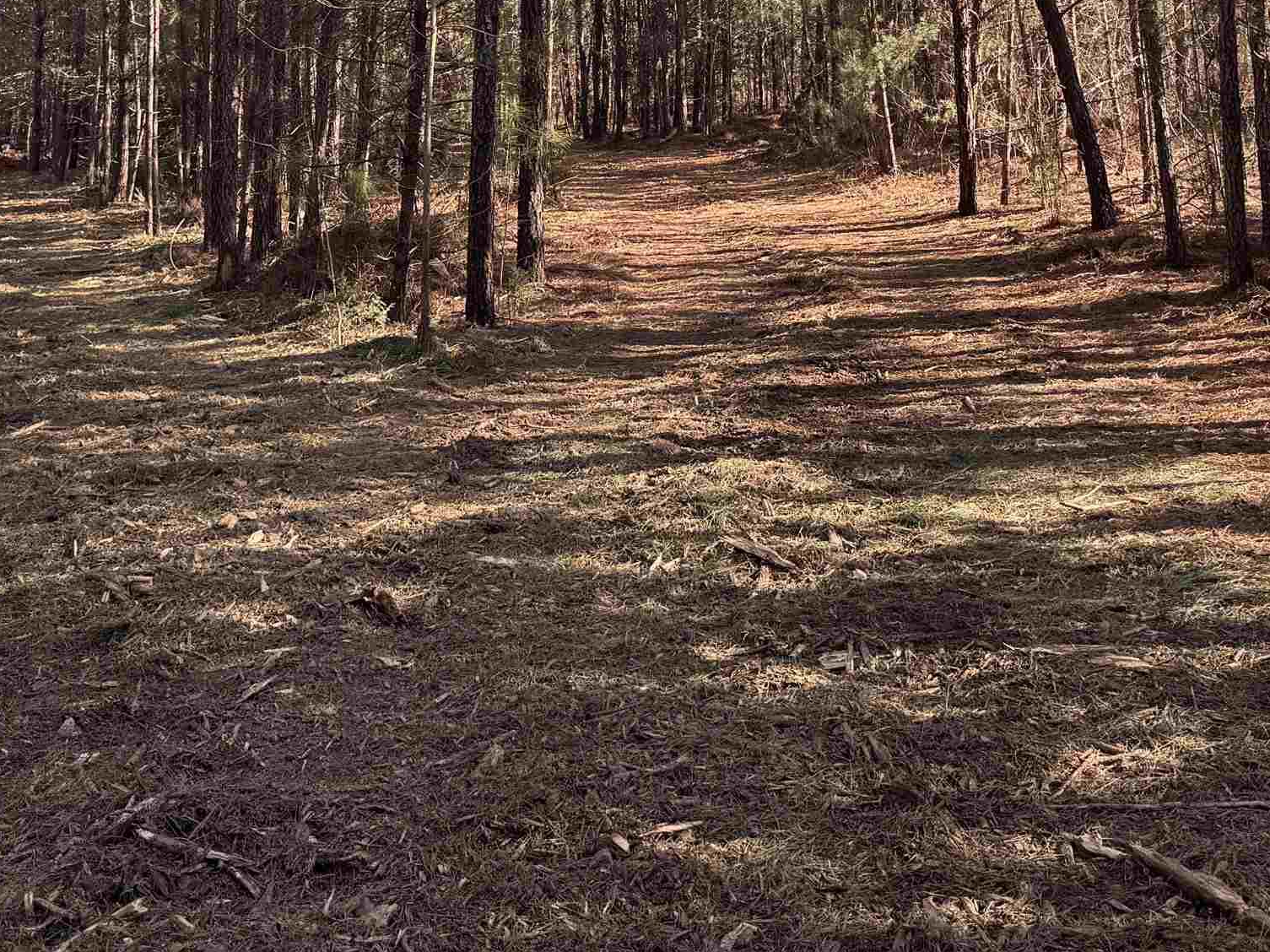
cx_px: 586
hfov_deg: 38.9
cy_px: 8
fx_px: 1797
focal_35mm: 49
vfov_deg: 28.0
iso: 80
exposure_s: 1/539
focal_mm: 6.76
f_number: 1.78
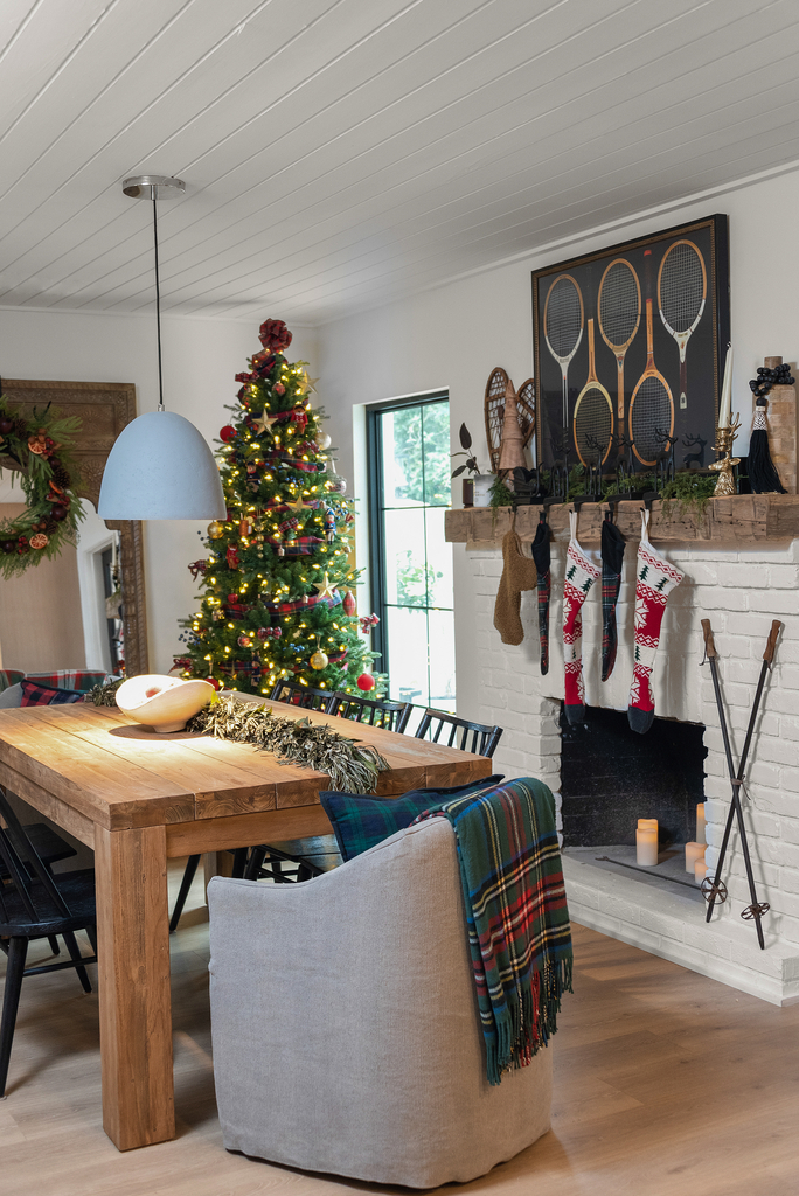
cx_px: 400
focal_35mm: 38
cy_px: 598
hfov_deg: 35.1
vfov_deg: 50.7
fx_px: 1263
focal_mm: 38
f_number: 4
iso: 1000
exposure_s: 1/50
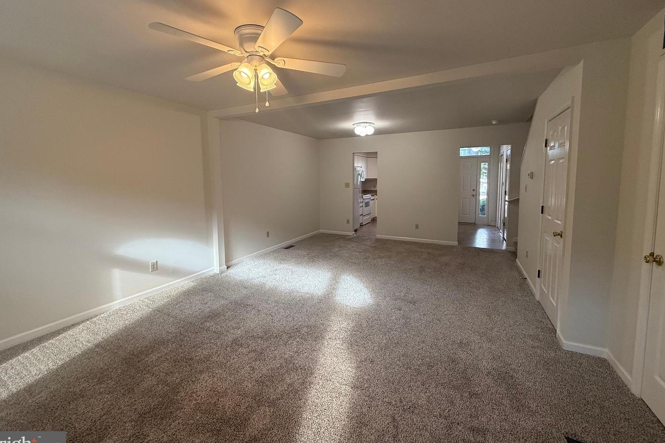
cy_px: 202
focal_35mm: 15
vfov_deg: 77.2
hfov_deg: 100.4
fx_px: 277
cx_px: 325
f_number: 2.2
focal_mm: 2.22
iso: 200
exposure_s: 1/120
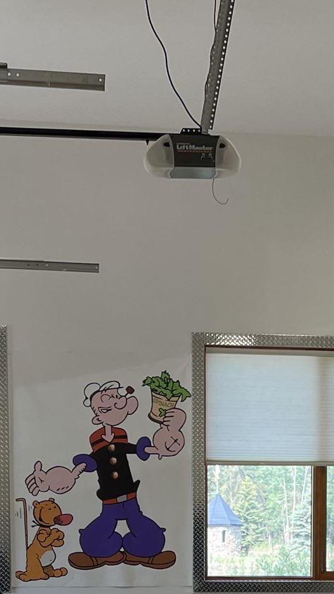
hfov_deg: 12.9
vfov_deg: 21.4
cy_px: 694
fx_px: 1465
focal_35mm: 93
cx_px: 293
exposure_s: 1/151
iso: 32
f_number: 1.6
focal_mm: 4.2
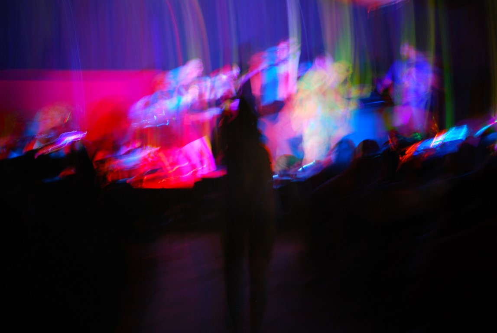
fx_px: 995
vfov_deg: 19.0
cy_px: 166
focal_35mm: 72
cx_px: 248
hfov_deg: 28.0
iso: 400
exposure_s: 3
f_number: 5.6
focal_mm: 48
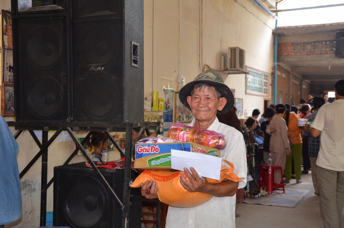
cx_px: 172
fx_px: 486
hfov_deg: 38.9
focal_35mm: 51
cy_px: 114
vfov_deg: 26.4
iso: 640
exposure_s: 1/160
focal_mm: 34
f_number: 4.5
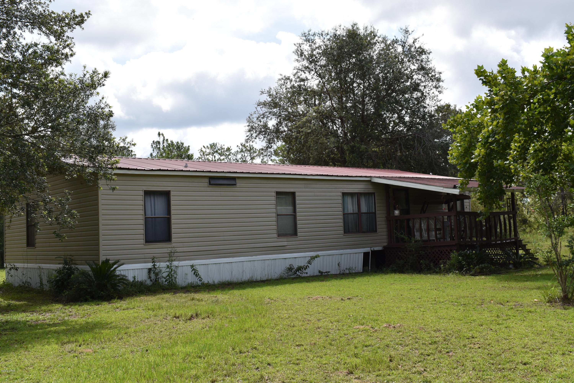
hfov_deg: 47.9
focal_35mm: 40
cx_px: 287
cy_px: 192
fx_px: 646
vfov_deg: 33.0
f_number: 10
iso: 100
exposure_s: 1/200
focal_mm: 27
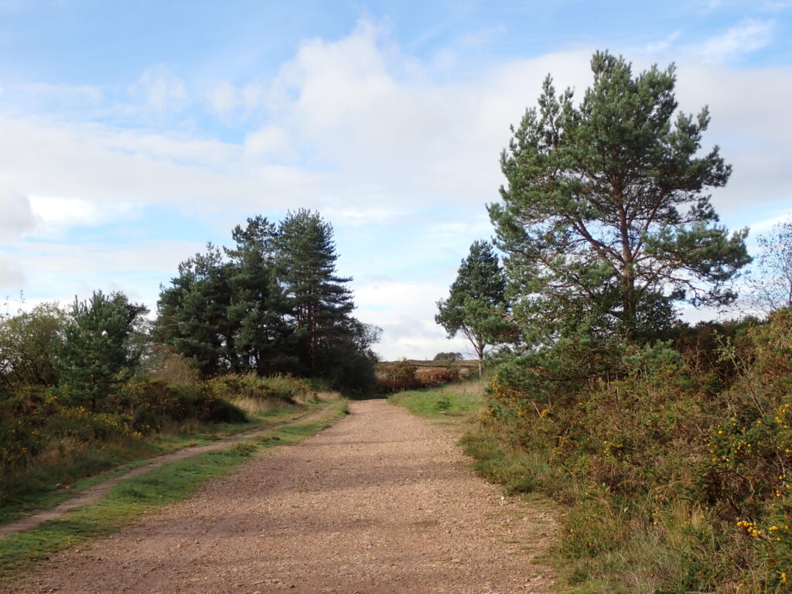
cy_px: 297
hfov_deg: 40.4
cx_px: 396
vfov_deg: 30.9
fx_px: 1075
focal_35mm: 47
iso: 100
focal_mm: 8.4
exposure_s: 1/400
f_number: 4.5
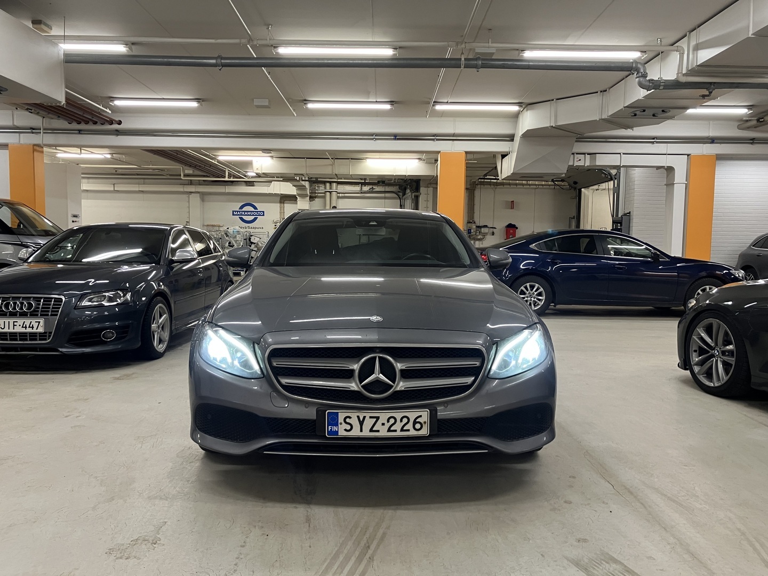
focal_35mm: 28
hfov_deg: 63.4
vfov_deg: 49.7
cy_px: 288
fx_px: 621
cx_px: 384
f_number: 1.8
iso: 80
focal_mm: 3.99
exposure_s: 1/50
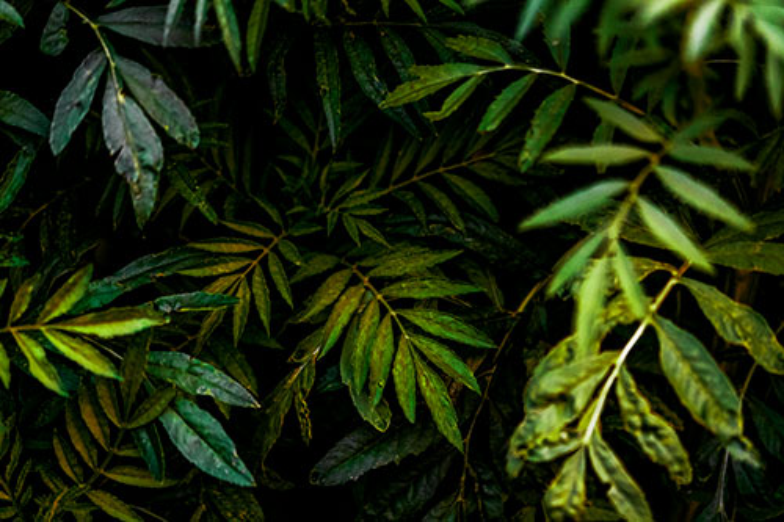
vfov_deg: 6.5
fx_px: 4572
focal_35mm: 210
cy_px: 261
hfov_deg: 9.8
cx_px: 392
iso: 3200
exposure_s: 1/250
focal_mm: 210
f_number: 6
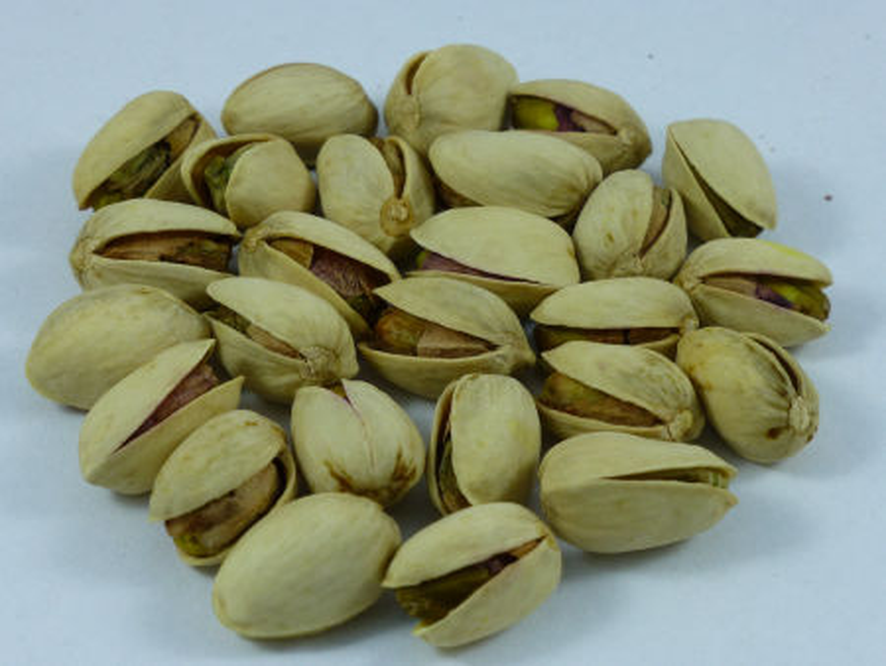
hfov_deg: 17.7
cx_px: 443
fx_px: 2843
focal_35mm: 111
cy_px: 333
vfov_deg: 13.4
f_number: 5.3
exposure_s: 1/80
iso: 200
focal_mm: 18.2
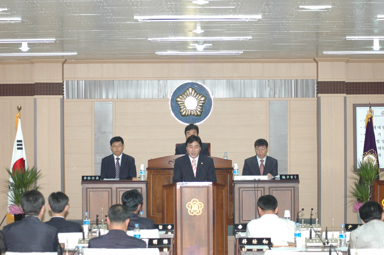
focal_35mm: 105
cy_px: 128
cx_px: 192
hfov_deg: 19.5
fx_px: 1119
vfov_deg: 13.0
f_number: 5
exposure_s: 1/60
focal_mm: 70
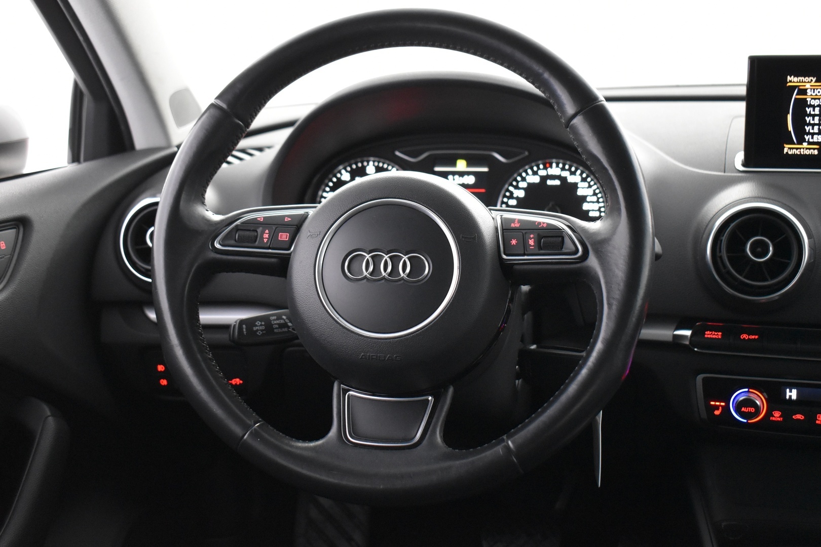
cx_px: 410
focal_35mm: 48
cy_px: 274
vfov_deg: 28.1
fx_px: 1095
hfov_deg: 41.1
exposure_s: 1/15
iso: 3200
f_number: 4.5
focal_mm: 32
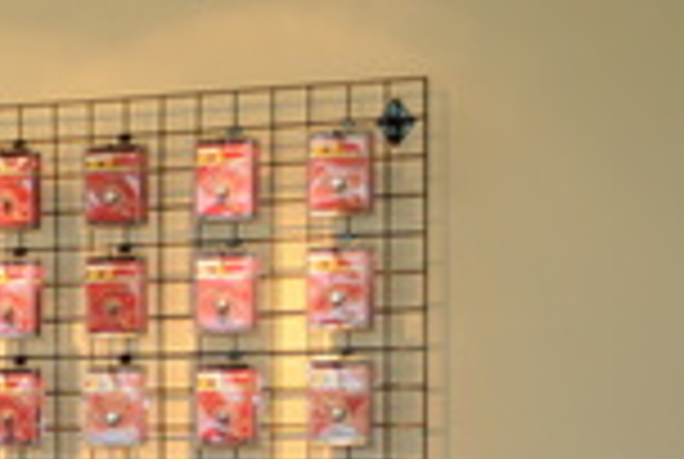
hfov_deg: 12.3
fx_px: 2779
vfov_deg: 9.3
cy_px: 578
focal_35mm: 146
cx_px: -695
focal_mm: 24
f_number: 4
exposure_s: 1/80
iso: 400
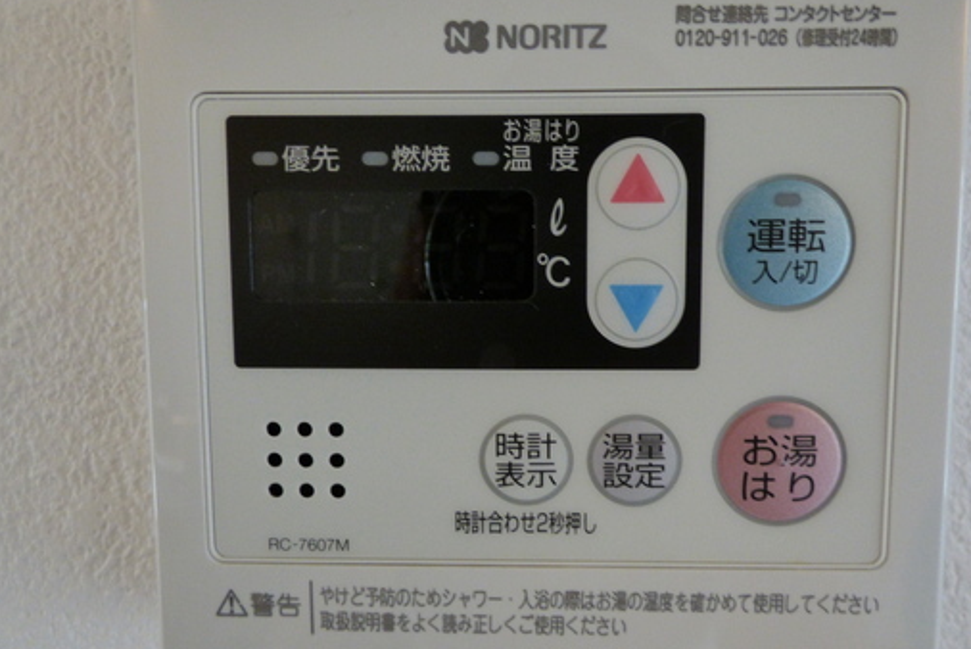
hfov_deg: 75.9
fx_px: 621
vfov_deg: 55.2
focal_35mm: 23
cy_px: 315
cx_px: 526
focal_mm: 3.58
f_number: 2.8
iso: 500
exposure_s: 1/25
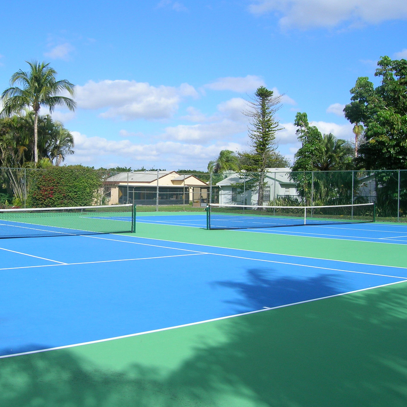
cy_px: 204
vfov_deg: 40.9
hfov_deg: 40.5
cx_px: 142
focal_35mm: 41
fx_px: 545
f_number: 4.9
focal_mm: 5.7
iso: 50
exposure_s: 1/396
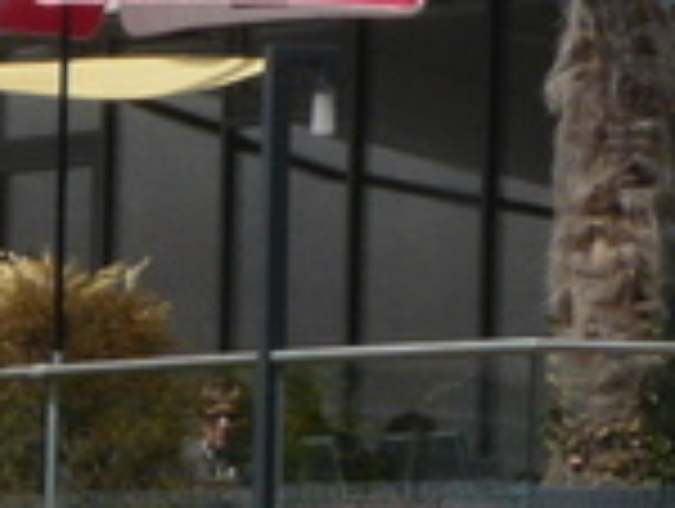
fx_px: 8965
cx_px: -1458
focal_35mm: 459
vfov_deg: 3.2
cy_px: 917
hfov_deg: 4.1
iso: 100
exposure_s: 1/400
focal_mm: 11.4
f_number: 7.1
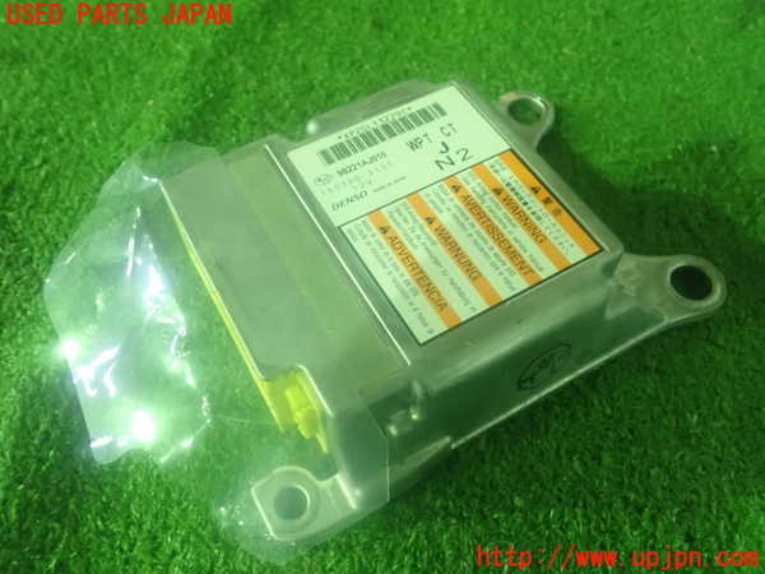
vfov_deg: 46.8
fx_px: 663
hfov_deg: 60.0
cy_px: 287
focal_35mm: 30
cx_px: 382
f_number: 2.3
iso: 1600
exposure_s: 1/15
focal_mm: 5.5
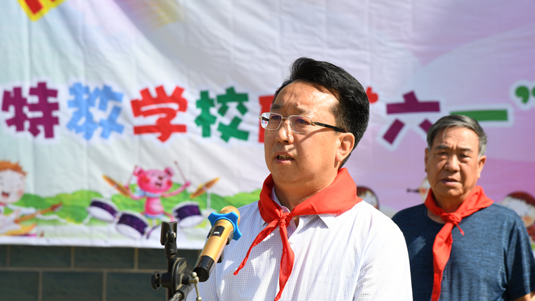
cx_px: 300
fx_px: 2029
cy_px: 172
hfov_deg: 15.0
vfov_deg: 8.5
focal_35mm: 143
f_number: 8
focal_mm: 120
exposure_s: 1/250
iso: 160
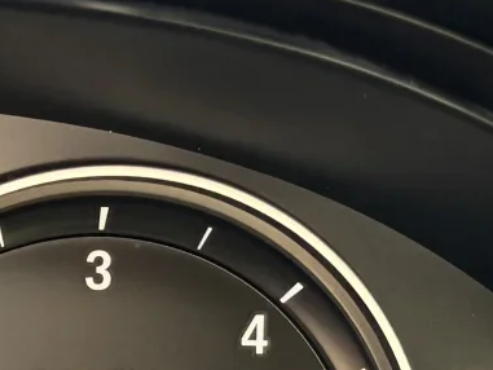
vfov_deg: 11.1
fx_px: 1866
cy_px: 461
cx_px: -277
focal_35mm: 131
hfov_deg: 14.0
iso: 64
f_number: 1.6
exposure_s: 1/167
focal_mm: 5.96
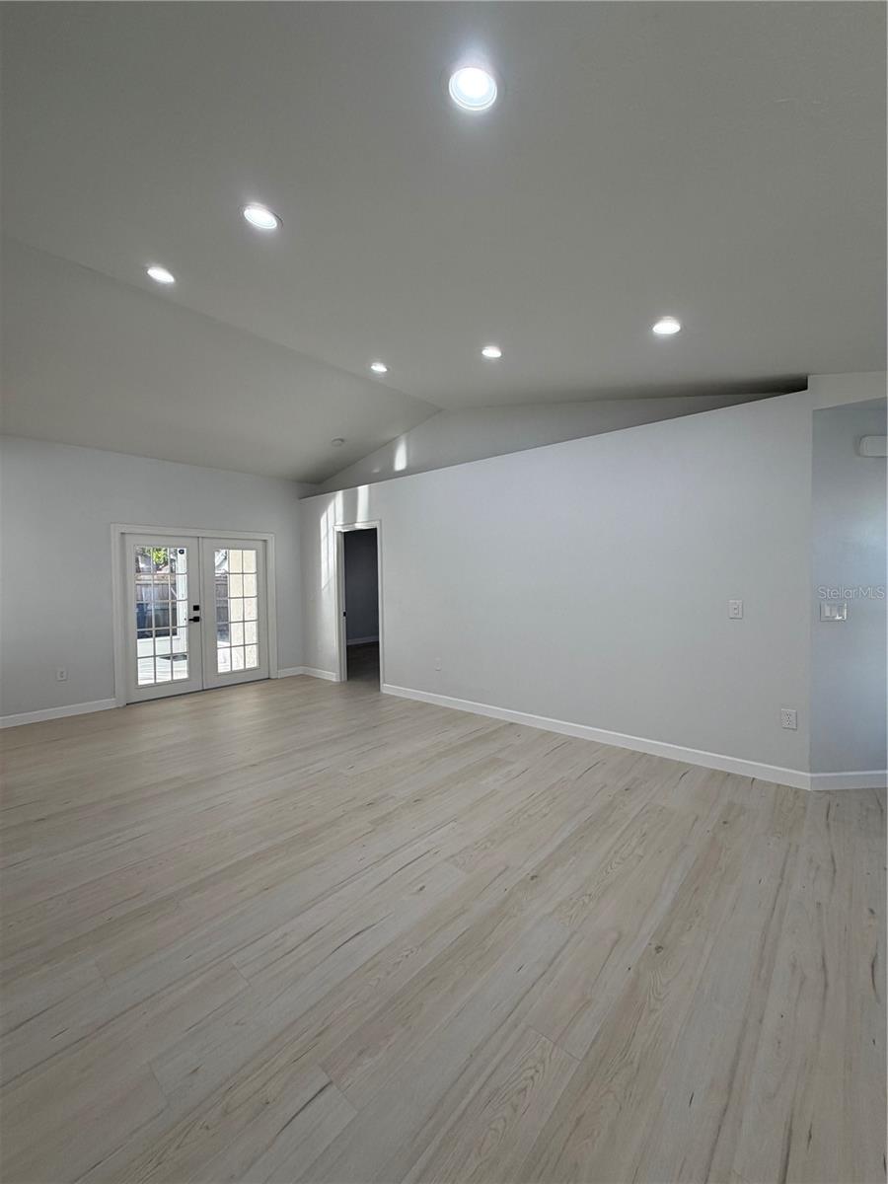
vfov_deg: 102.1
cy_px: 592
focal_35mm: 14
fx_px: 479
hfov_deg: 85.7
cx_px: 444
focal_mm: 2.22
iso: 64
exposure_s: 1/120
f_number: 2.2
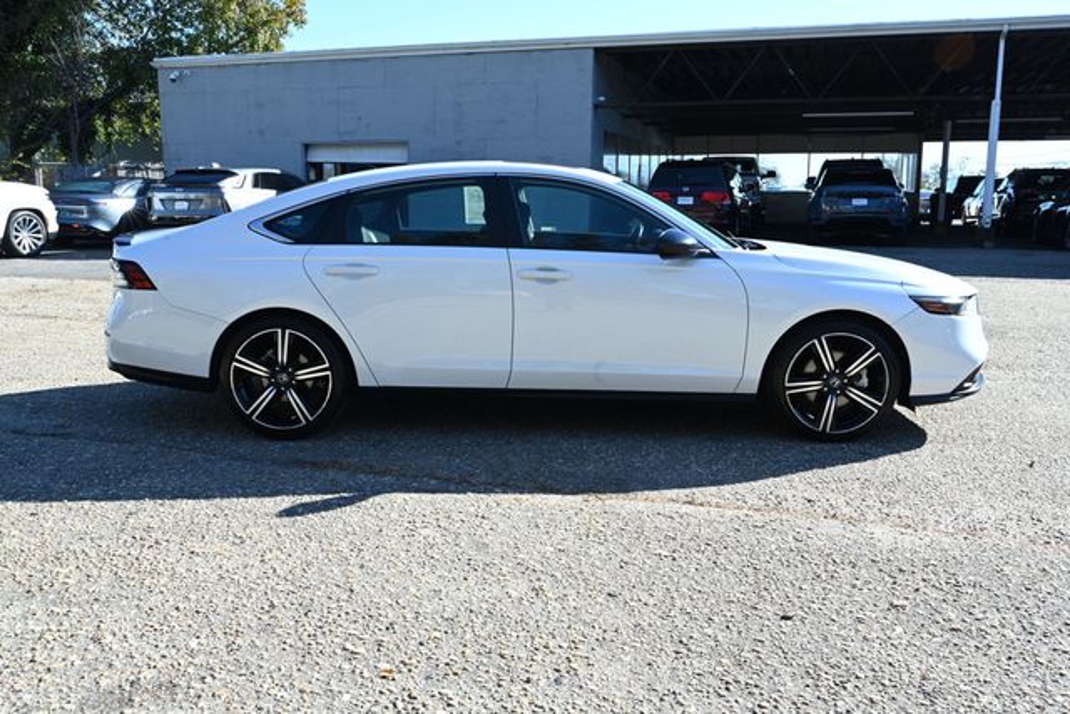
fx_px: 892
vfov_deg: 43.6
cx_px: 535
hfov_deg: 61.9
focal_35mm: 30
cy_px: 357
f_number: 11
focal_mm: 30
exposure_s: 1/80
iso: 200
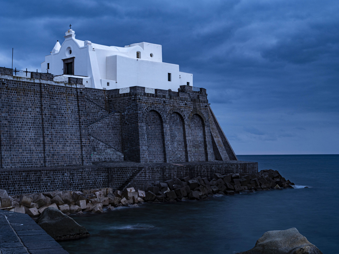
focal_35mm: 50
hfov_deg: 38.2
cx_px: 170
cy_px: 127
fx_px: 490
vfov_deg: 29.1
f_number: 18
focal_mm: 25
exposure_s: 6
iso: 100
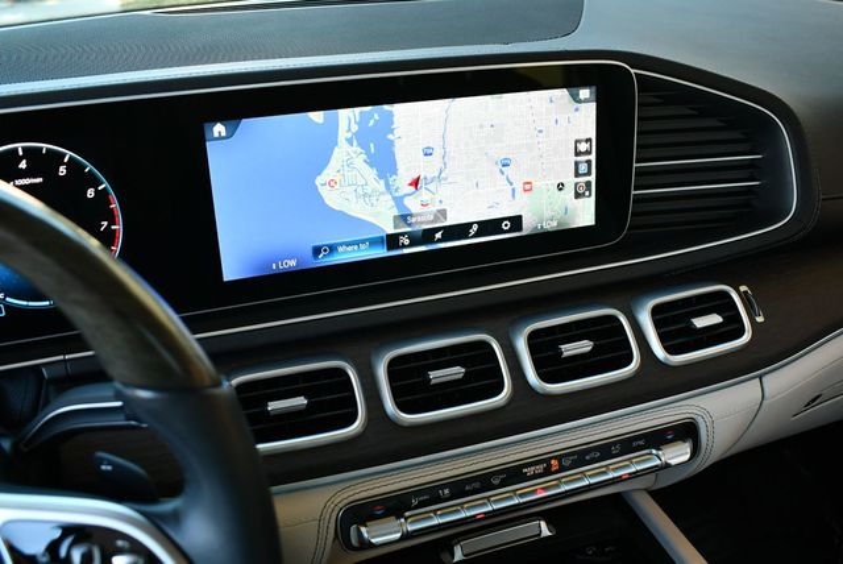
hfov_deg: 53.1
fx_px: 844
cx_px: 422
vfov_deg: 36.9
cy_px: 282
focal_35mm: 36
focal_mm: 18
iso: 720
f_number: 3.5
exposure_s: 1/250
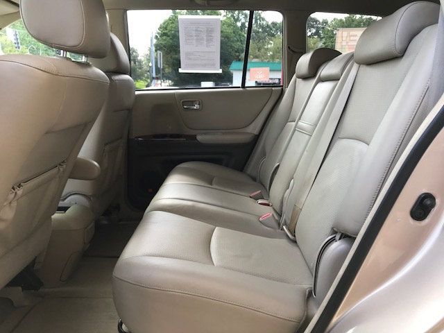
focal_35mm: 28
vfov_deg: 49.7
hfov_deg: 63.4
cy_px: 166
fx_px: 359
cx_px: 222
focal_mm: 3.99
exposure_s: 1/120
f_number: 1.8
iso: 40
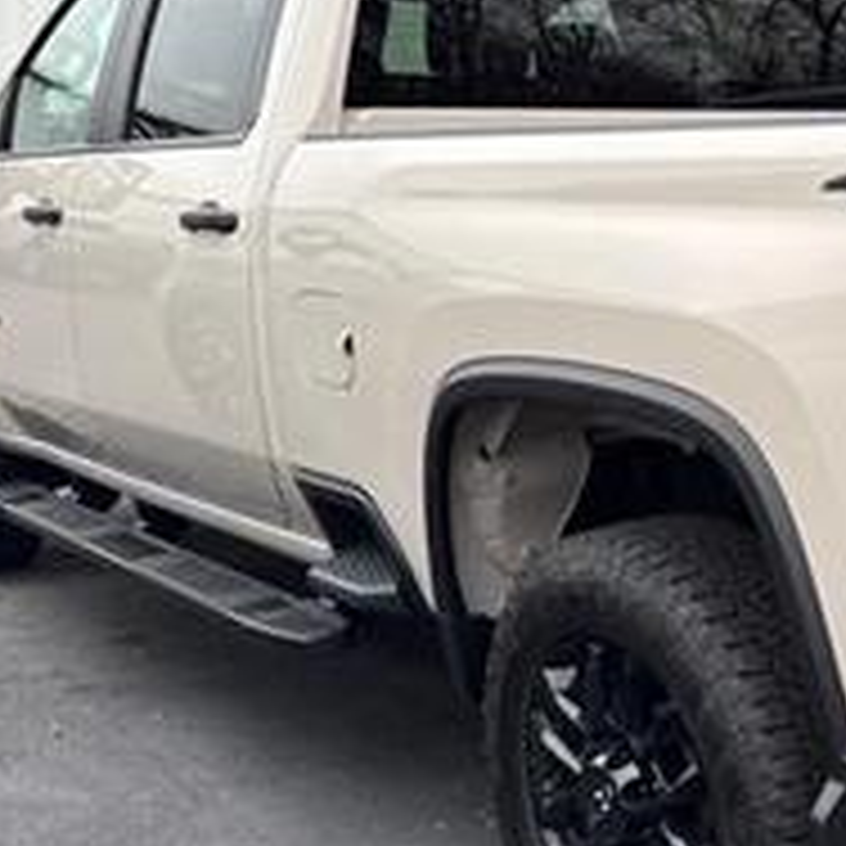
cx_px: 864
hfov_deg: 28.1
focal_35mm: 57
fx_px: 1576
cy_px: 454
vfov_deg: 30.0
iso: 64
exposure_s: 1/204
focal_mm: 6.76
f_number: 1.78
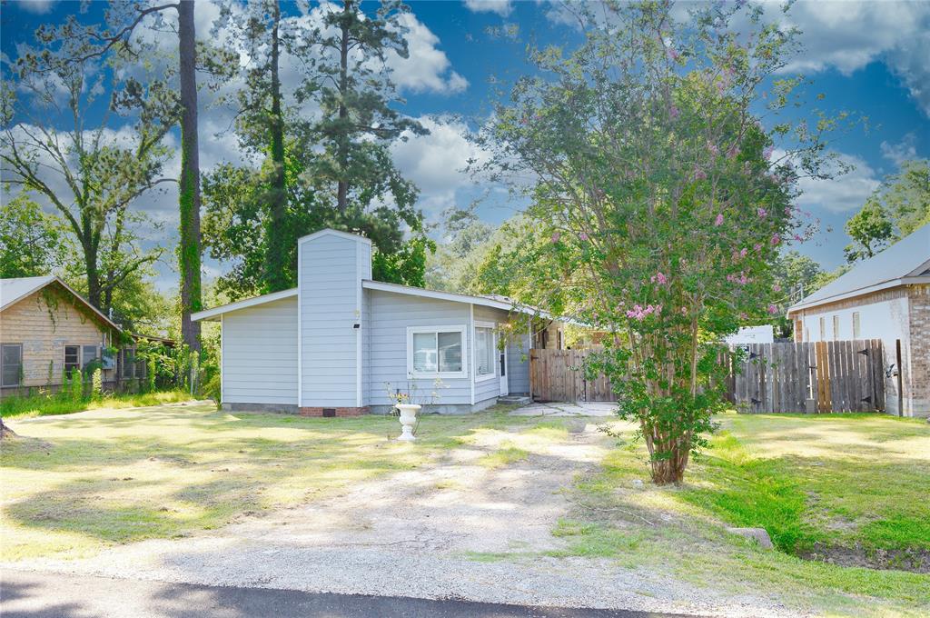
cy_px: 309
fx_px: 774
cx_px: 465
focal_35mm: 30
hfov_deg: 62.0
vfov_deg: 43.5
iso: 100
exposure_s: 1/200
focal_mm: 20
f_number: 6.3
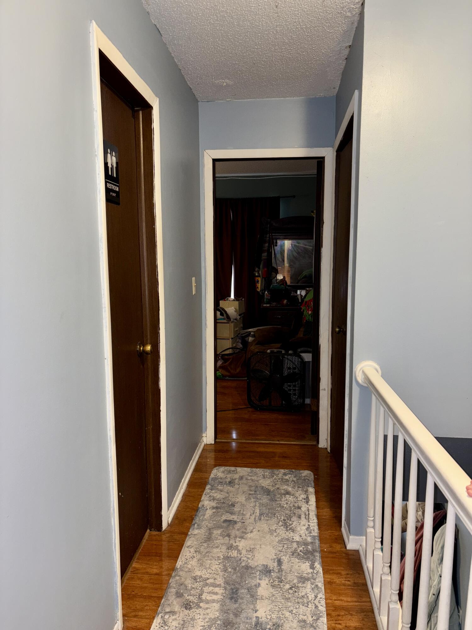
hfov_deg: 53.1
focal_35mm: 26
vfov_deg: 67.3
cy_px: 315
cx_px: 236
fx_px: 473
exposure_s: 1/12
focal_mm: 5.96
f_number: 1.6
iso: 80
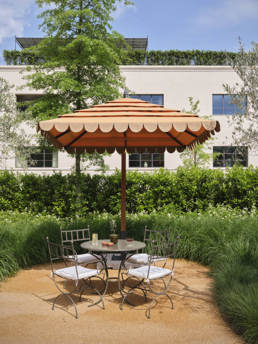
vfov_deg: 49.0
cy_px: 172
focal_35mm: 38
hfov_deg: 37.7
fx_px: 378
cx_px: 129
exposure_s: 1/160
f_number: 16
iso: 400
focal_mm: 48.2
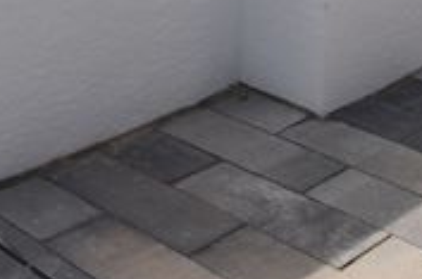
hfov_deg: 22.6
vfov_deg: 14.1
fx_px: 935
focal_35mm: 80
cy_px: -285
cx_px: -132
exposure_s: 1/640
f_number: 9
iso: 200
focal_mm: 10
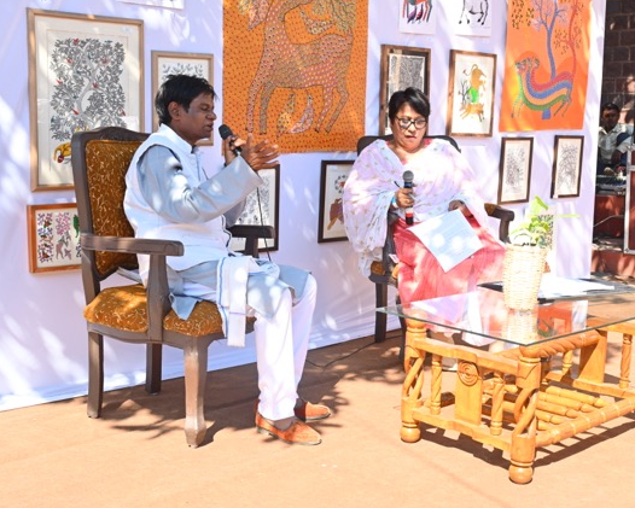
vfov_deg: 31.5
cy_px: 253
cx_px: 356
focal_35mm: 48
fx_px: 902
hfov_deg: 38.7
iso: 500
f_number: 7.1
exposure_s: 1/320
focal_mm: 42
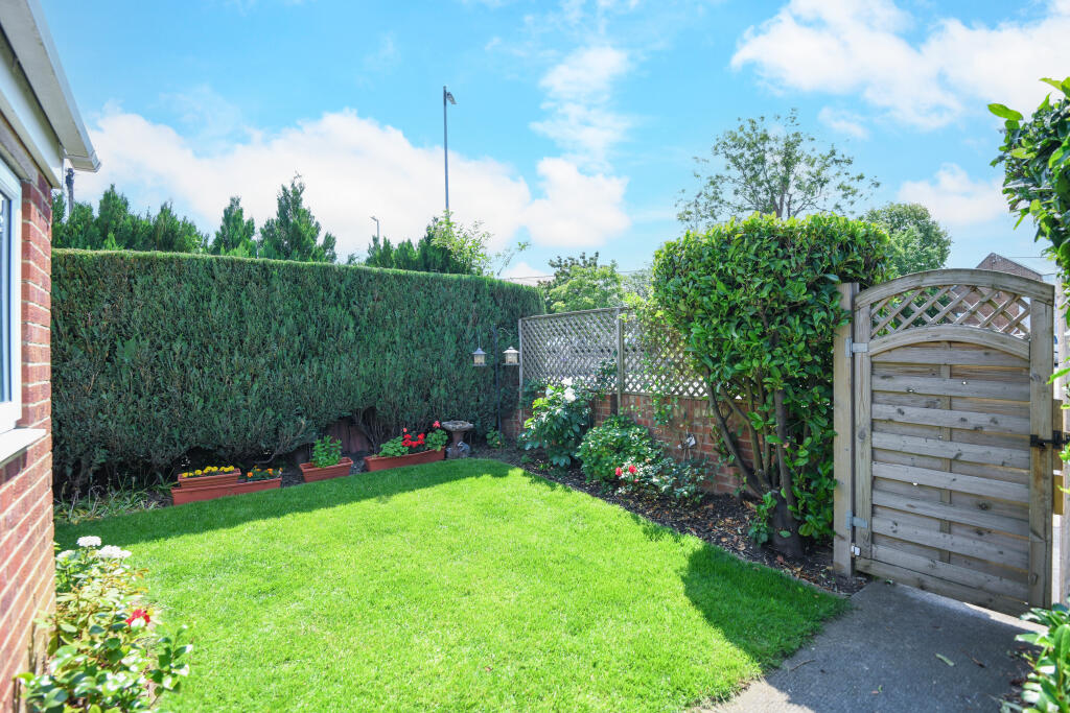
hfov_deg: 96.7
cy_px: 356
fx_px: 476
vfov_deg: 73.8
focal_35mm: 16
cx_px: 535
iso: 200
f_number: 6.3
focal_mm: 16
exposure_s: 1/320
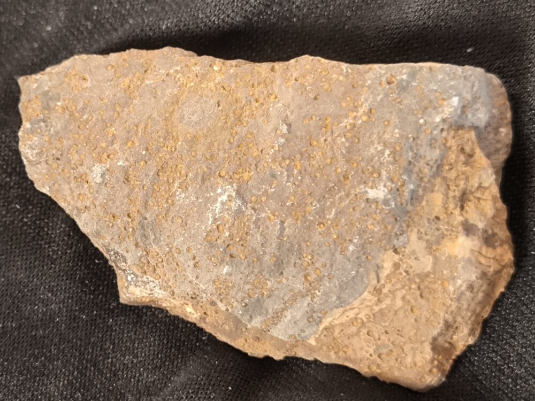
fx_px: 1329
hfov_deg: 22.8
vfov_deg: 17.2
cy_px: 200
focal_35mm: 86
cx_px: 268
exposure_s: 1/50
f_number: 1.9
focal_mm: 6.92
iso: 400
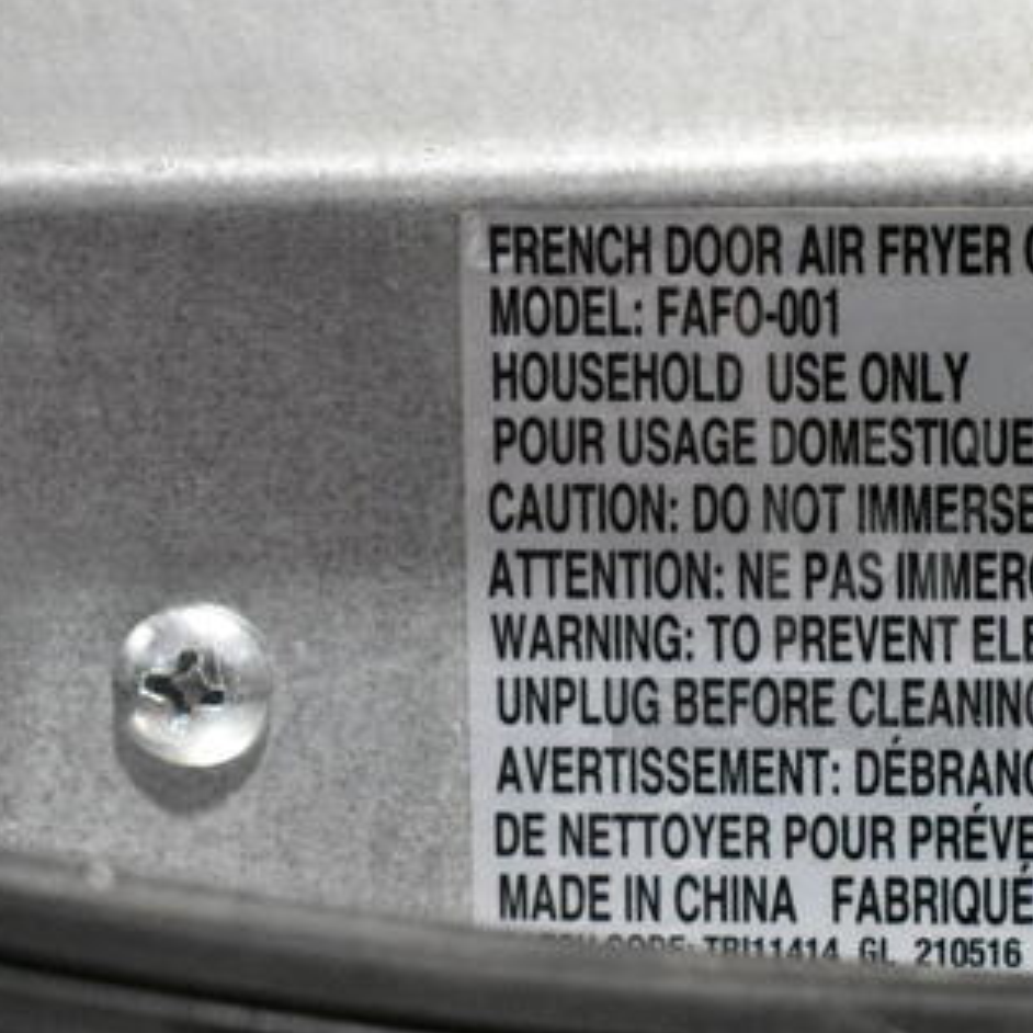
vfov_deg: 17.6
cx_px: 980
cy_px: 576
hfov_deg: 17.2
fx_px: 3342
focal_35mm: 99
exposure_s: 1/200
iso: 6400
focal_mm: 40
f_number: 7.1
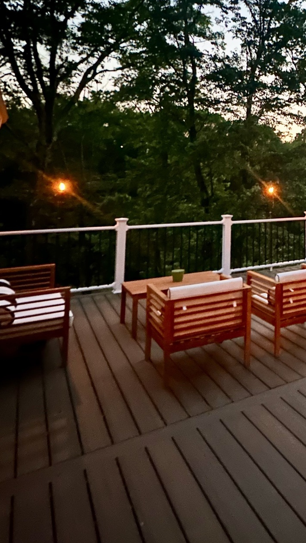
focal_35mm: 28
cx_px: 353
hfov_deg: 34.5
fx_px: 404
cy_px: 168
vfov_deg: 65.6
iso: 1600
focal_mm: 2.22
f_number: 2.2
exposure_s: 1/8
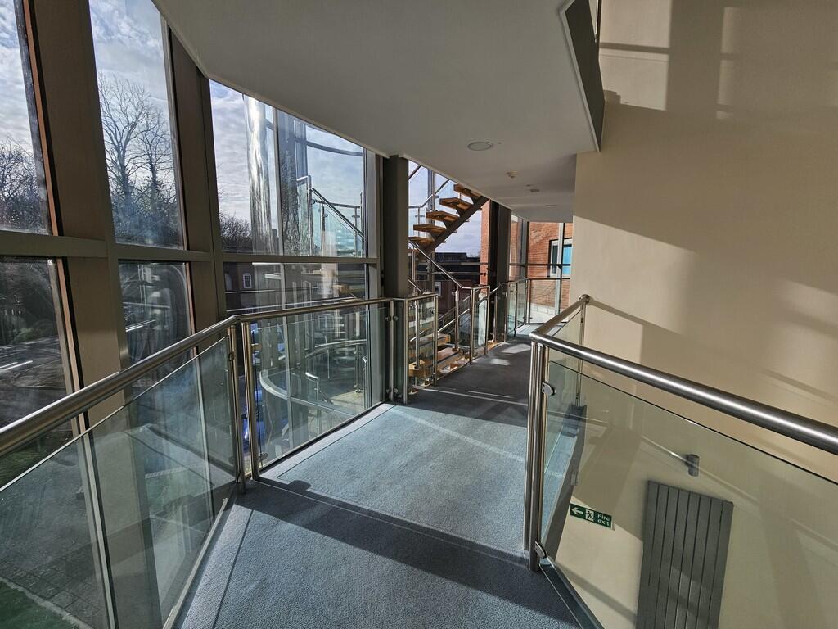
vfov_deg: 89.9
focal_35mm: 13
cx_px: 419
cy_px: 314
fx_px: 315
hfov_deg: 106.2
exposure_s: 1/1361
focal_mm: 2.2
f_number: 2.2
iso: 50
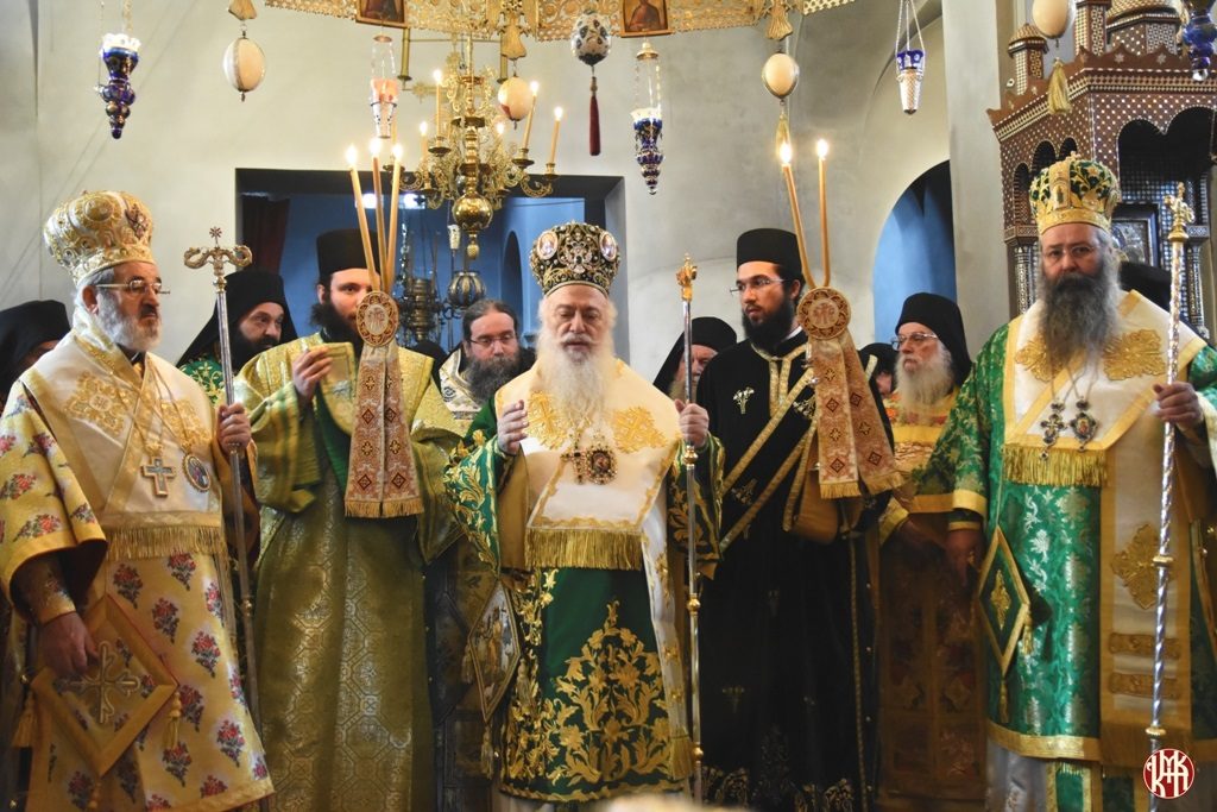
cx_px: 608
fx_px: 1319
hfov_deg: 49.5
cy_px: 406
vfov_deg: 34.2
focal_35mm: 39
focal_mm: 26
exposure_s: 1/50
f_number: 2.8
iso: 5000
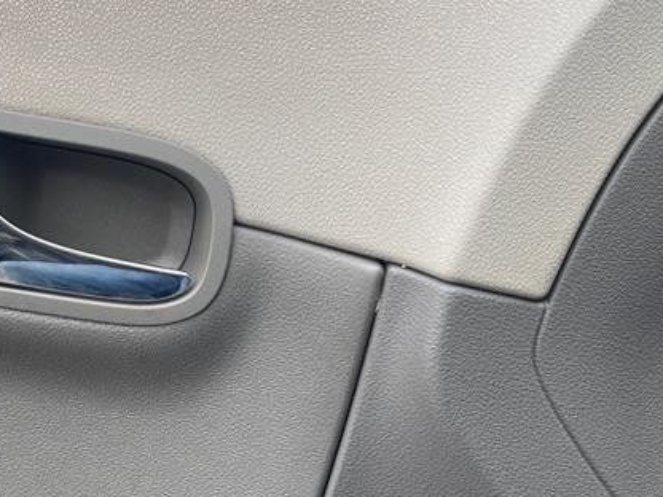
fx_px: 1226
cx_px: 210
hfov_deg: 30.0
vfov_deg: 22.4
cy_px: 446
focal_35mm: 64
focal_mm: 5.1
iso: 40
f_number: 1.6
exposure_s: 1/121
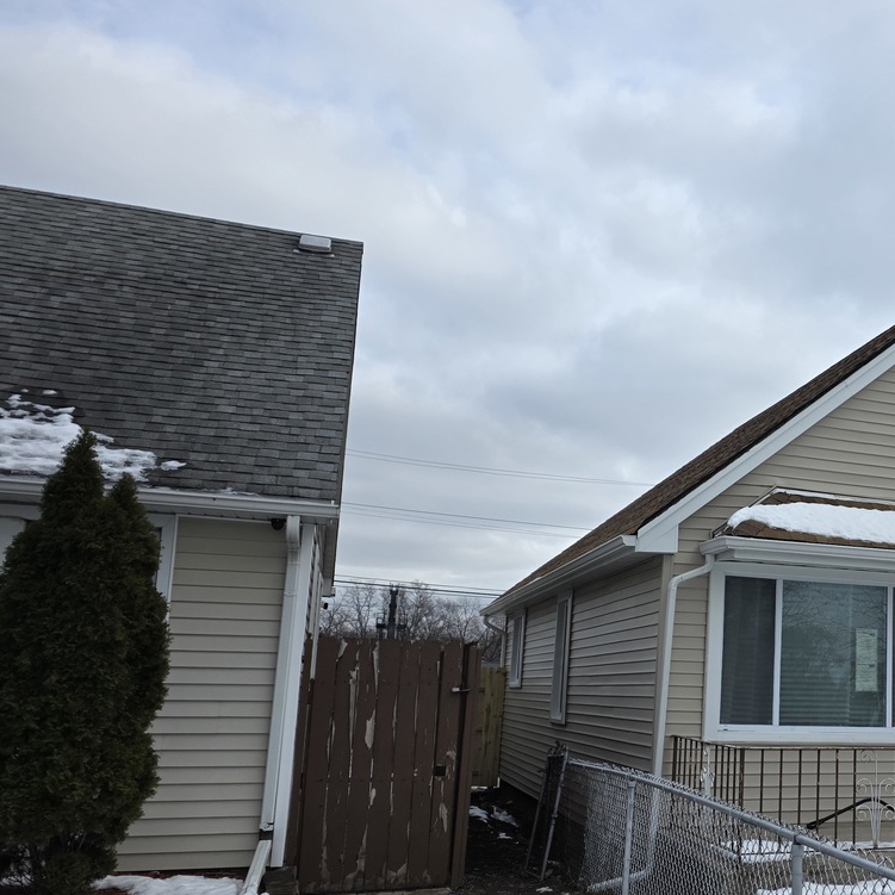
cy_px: 535
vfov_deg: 42.6
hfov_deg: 39.3
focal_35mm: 39
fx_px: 1141
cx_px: 832
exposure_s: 1/5296
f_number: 1.7
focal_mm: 6.3
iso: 80
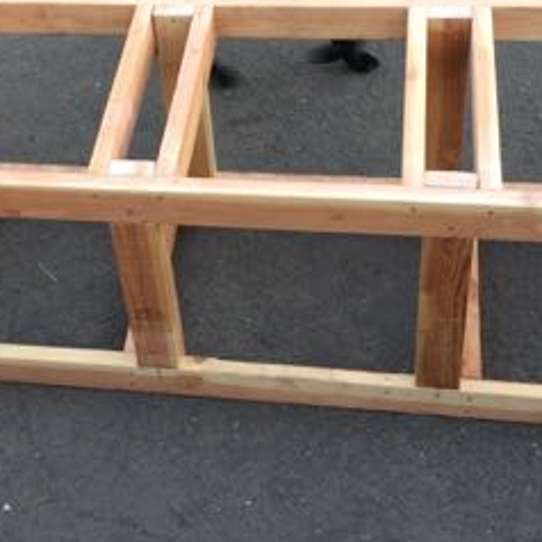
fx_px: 1222
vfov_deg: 24.9
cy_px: 187
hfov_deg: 24.8
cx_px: 148
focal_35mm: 69
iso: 40
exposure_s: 1/60
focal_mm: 4.15
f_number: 2.2
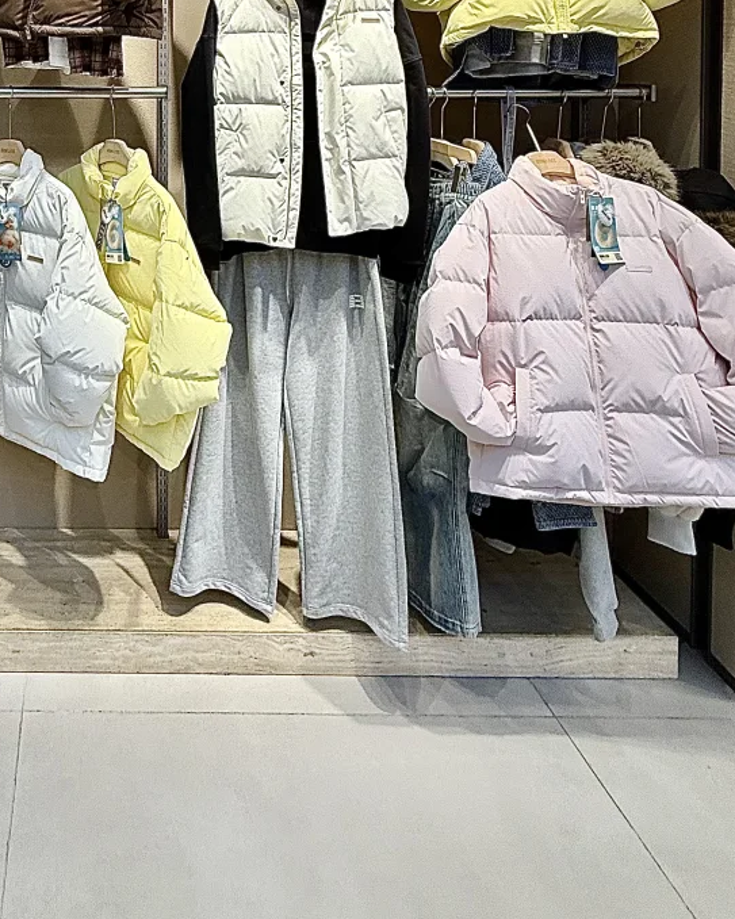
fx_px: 789
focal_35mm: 29
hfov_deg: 45.6
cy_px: 76
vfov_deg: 52.4
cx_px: 83
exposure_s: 1/106
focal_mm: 2.22
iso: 50
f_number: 2.2
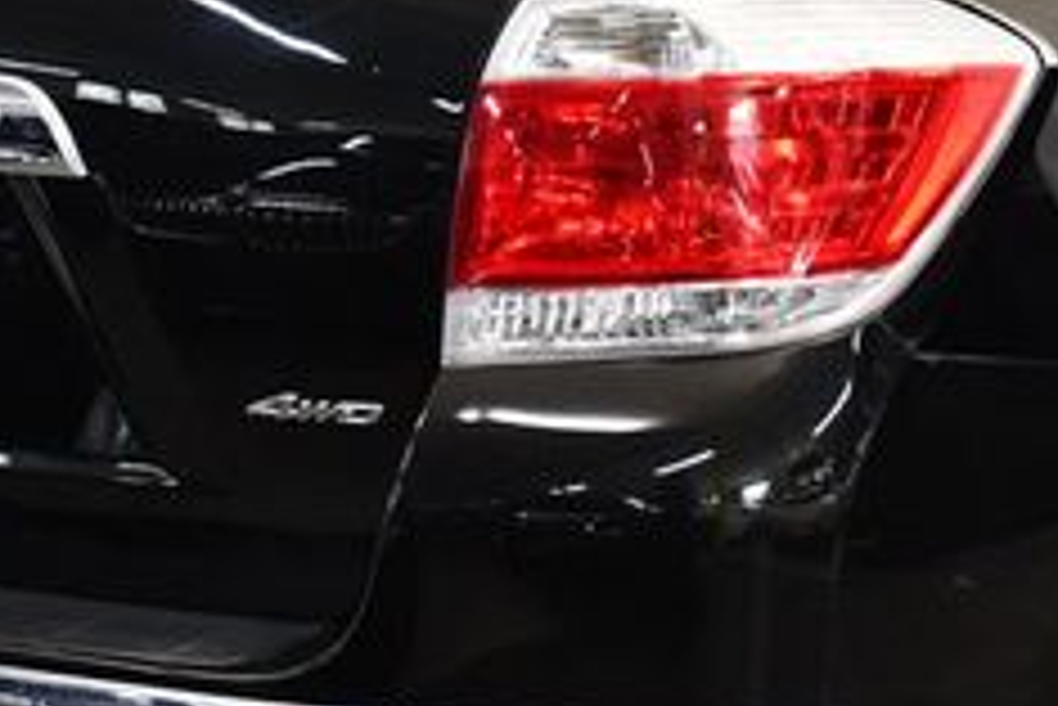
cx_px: 671
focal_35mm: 109
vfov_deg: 12.6
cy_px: 207
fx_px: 3205
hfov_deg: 18.7
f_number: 3.5
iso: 1250
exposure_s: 1/125
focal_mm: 20
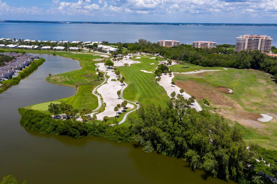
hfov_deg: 61.9
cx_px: 142
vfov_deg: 43.6
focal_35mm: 30
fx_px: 231
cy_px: 88
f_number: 6.3
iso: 100
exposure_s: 1/640
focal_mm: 10.26
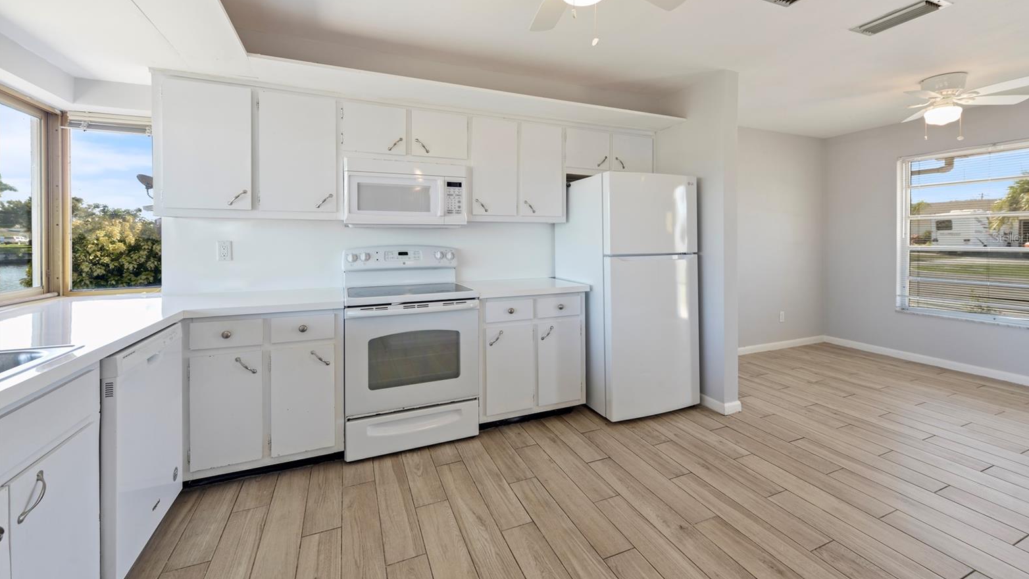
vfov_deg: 70.0
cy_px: 238
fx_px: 409
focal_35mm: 15
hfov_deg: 103.0
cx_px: 524
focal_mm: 14
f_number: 9
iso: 400
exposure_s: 1/10
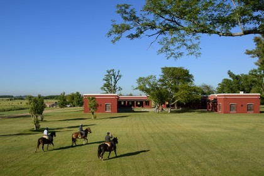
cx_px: 132
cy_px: 88
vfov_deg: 47.9
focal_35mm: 27
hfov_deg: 67.4
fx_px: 198
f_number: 9
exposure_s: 1/500
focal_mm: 27
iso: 200
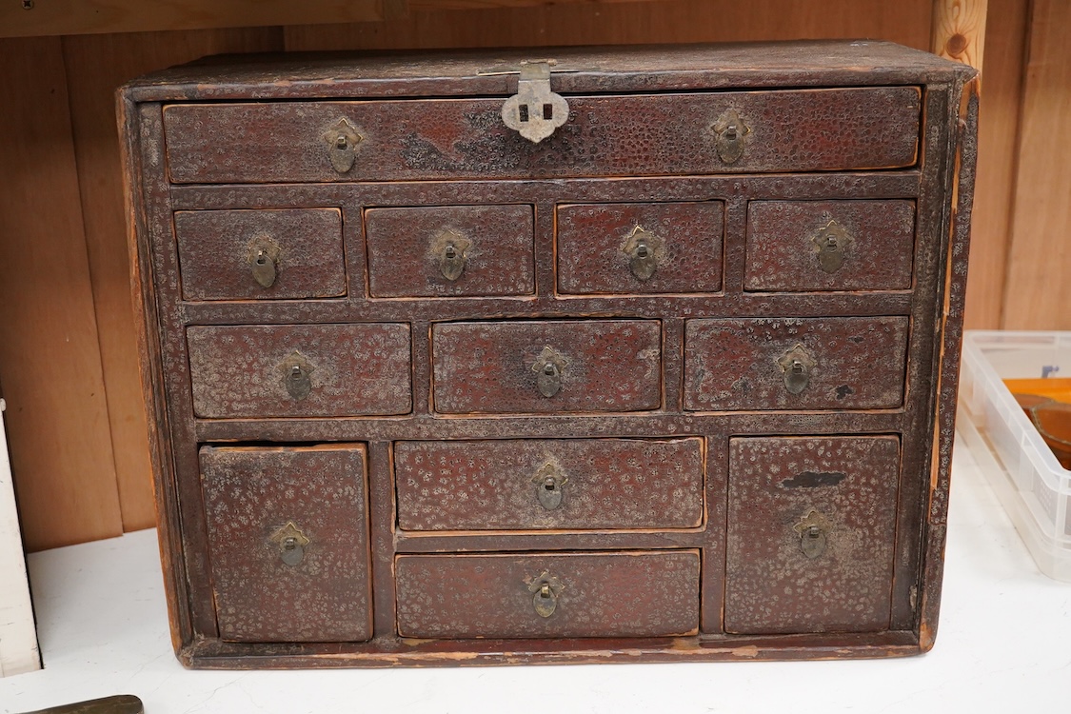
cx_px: 536
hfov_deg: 43.6
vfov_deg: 29.9
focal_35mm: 45
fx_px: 1339
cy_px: 357
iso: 2500
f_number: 6.3
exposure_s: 1/160
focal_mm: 30
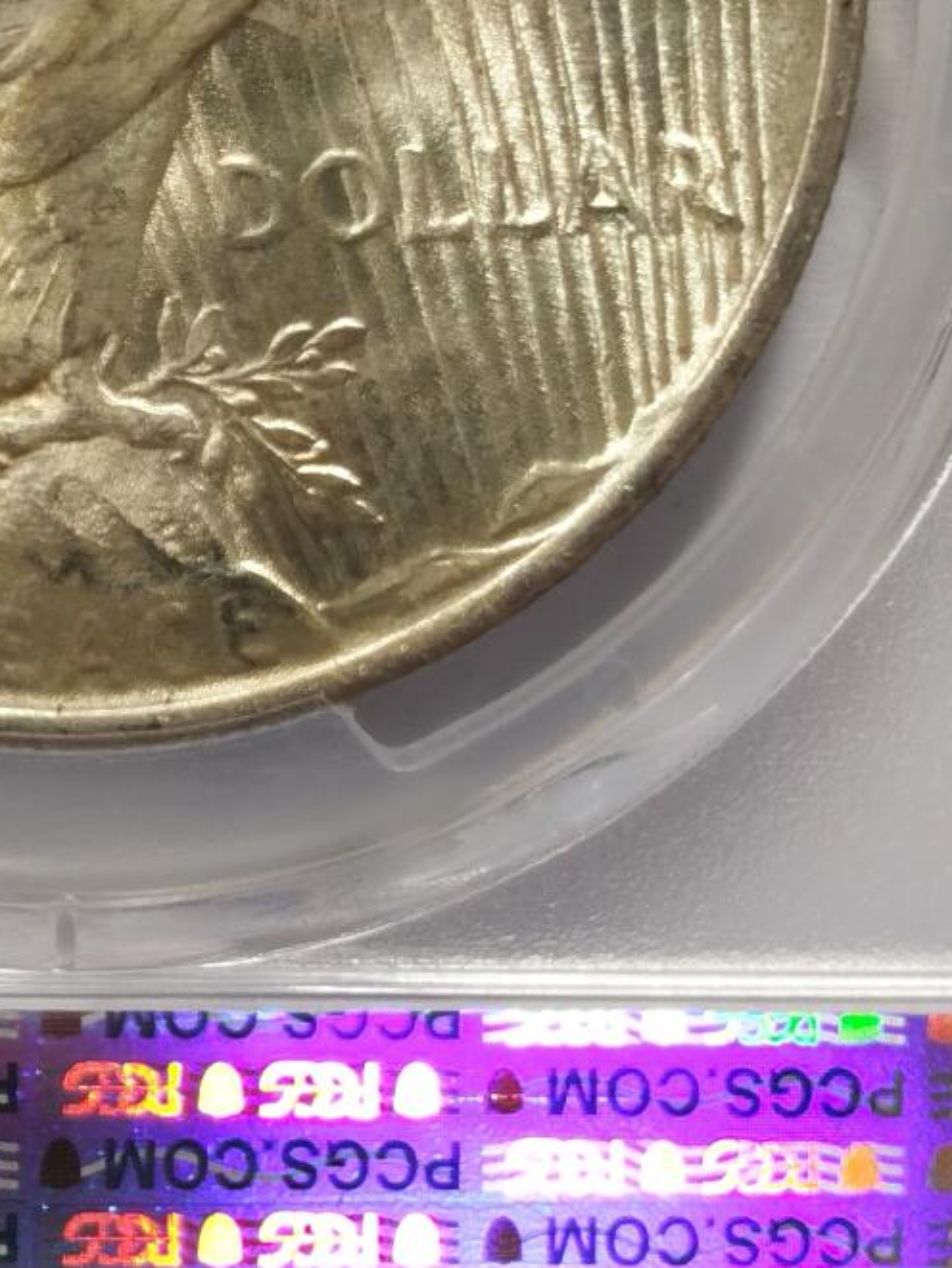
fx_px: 5389
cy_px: 424
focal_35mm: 147
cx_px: 56
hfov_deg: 10.0
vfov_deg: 13.4
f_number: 16
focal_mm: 5.56
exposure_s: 1/100
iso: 100
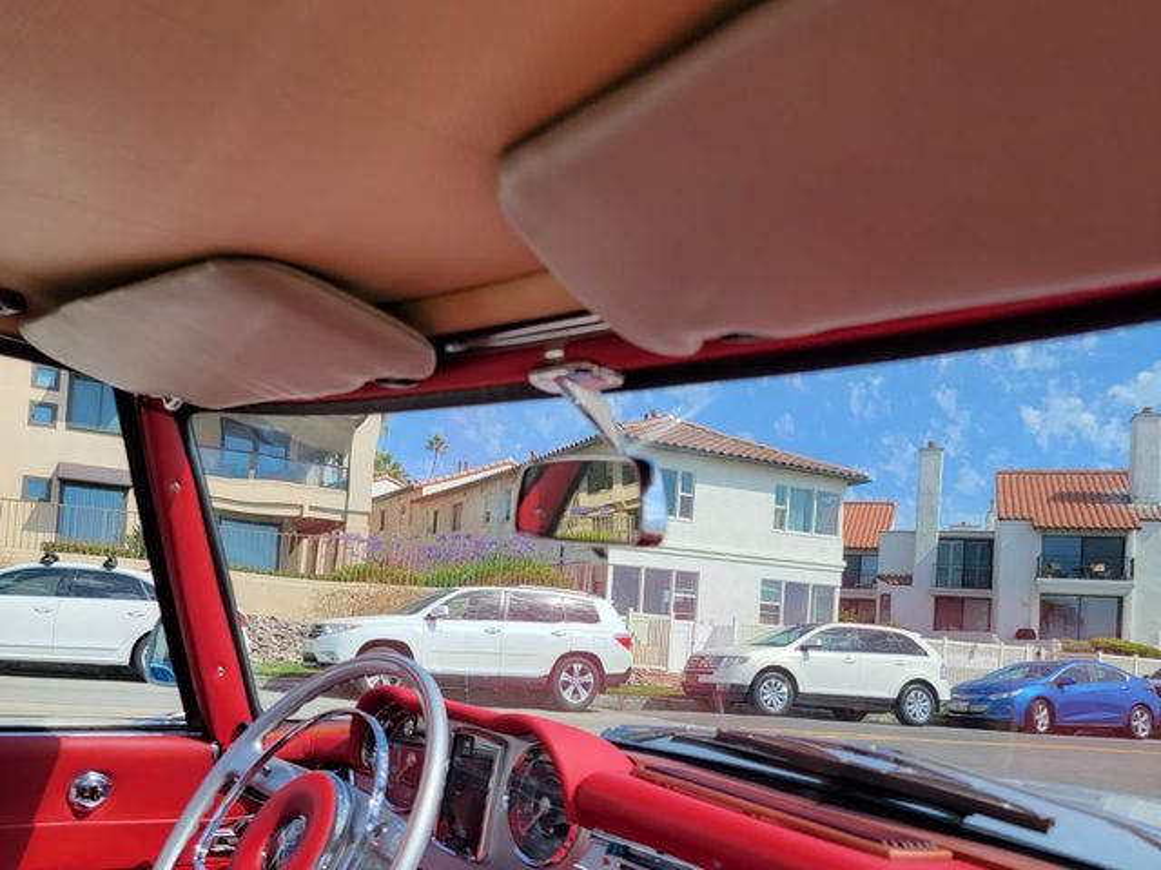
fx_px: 805
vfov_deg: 56.8
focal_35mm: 24
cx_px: 580
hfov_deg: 71.6
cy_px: 435
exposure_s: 1/556
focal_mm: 6.7
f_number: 1.8
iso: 16
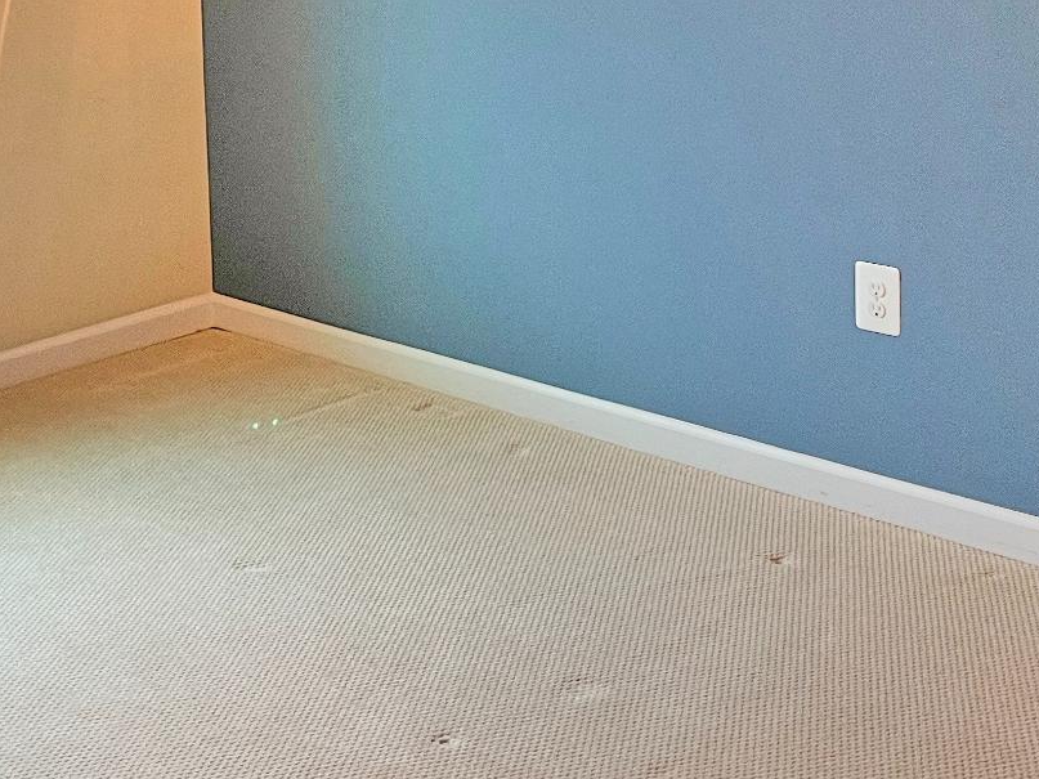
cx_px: 324
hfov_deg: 29.1
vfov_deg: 21.5
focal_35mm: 66
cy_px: -3
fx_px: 1981
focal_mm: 5.1
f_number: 1.6
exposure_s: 1/60
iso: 160
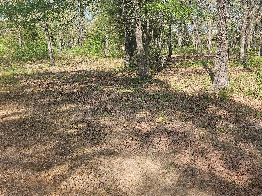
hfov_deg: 65.3
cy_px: 84
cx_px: 127
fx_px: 204
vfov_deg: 51.2
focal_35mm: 27
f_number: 1.8
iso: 25
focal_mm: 5.4
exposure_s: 1/507
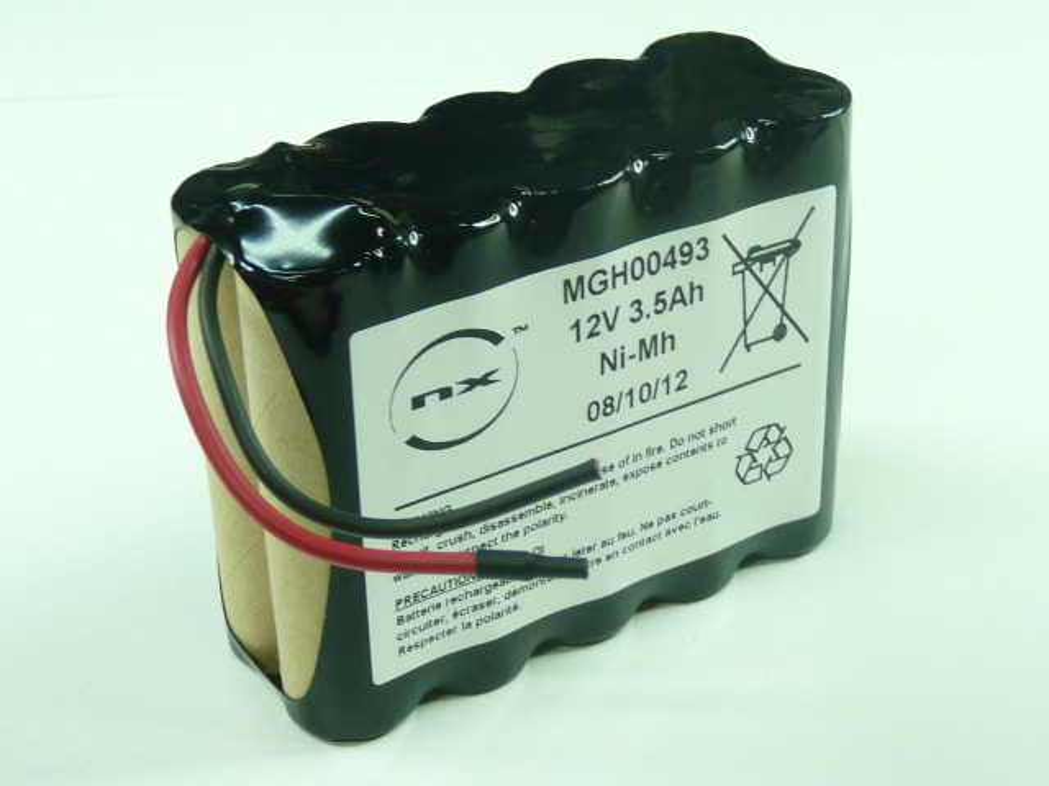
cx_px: 524
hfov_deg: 26.0
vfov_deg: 19.6
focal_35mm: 75
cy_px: 393
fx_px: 2273
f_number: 3
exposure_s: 1/30
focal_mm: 7.6
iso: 125
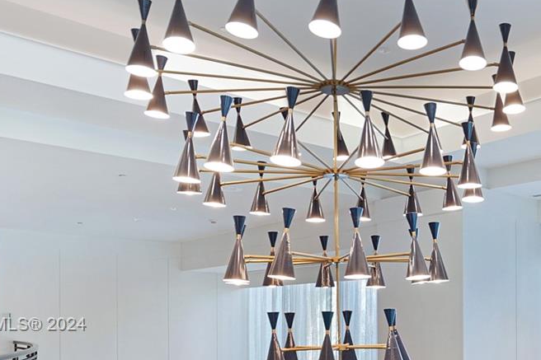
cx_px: 482
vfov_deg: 32.5
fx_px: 586
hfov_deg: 45.2
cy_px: 325
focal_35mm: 39
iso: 500
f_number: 4
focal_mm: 16
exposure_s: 1/60
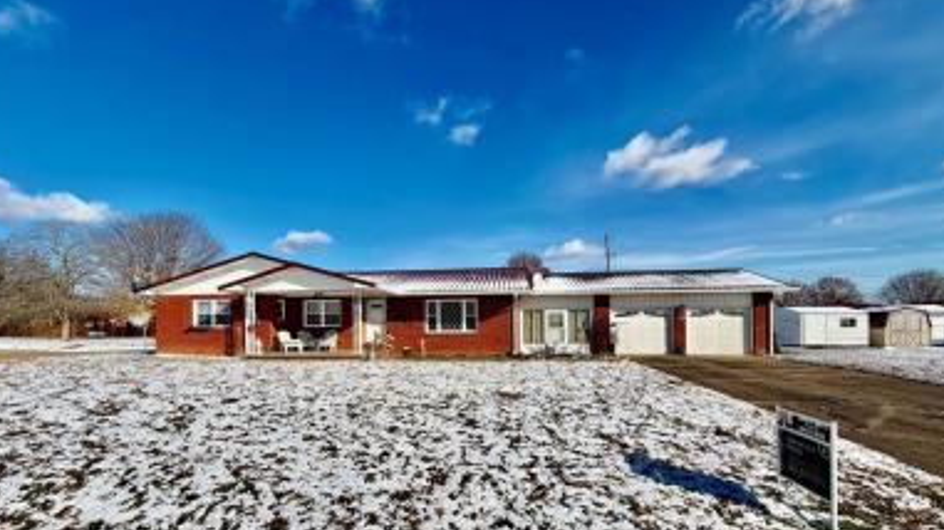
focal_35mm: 16
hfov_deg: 99.4
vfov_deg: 66.3
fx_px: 400
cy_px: 322
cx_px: 466
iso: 20
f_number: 2.2
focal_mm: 2.22
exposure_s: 1/1613
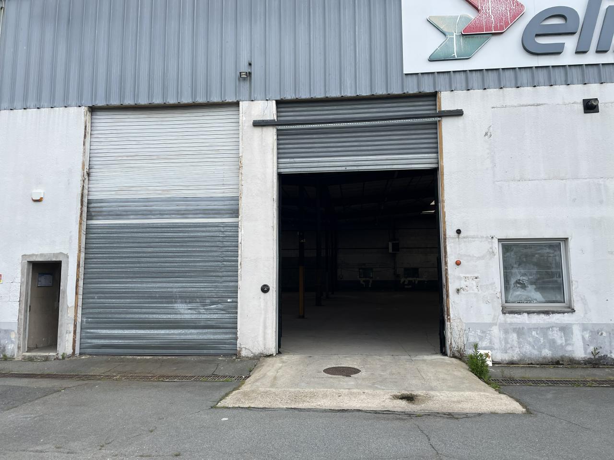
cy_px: 230
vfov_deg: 53.1
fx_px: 461
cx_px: 307
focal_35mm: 26
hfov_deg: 67.3
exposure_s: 1/1795
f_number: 1.6
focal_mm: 4.2
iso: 50
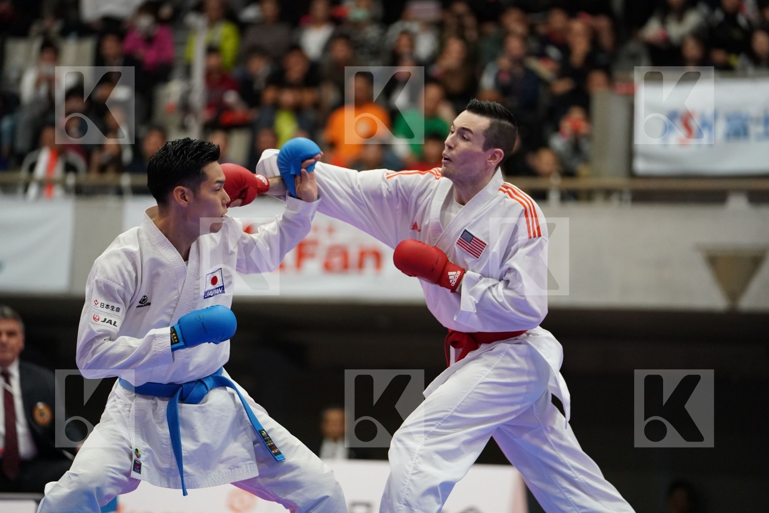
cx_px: 384
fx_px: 3717
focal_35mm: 174
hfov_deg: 11.8
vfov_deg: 7.9
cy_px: 256
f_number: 2.8
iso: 4000
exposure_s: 1/1000
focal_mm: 174
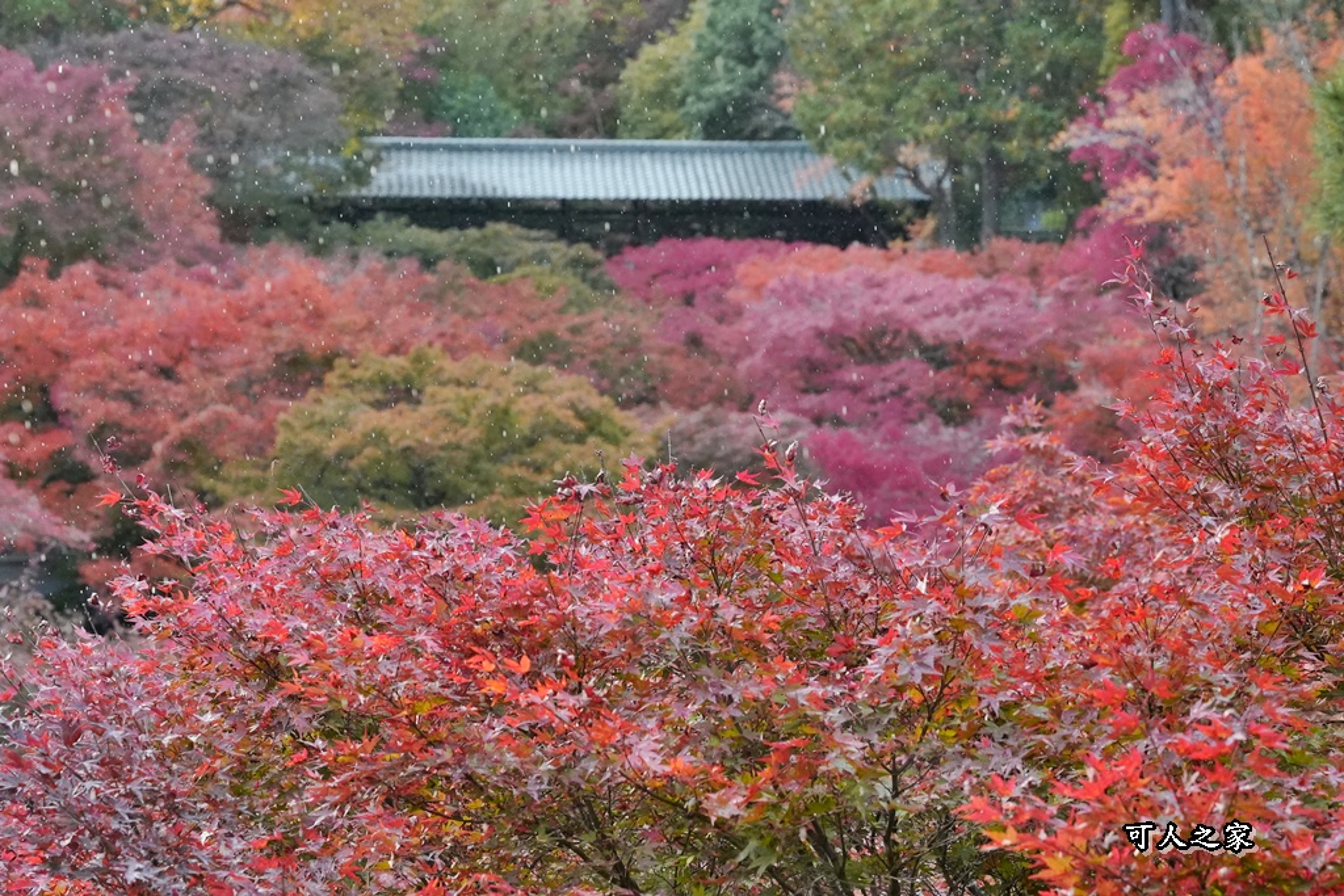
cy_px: 448
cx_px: 672
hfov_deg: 27.0
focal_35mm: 75
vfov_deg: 18.2
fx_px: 2800
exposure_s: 1/1000
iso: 5000
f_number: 5
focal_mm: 50.3
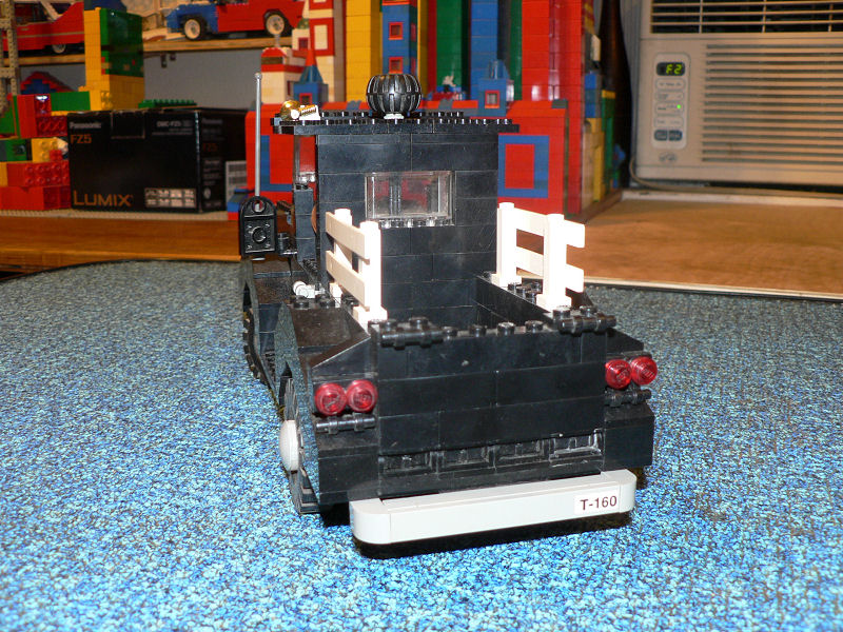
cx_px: 422
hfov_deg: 51.4
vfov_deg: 39.7
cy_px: 316
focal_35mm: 36
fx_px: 877
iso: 100
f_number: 2.8
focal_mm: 6
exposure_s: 1/8
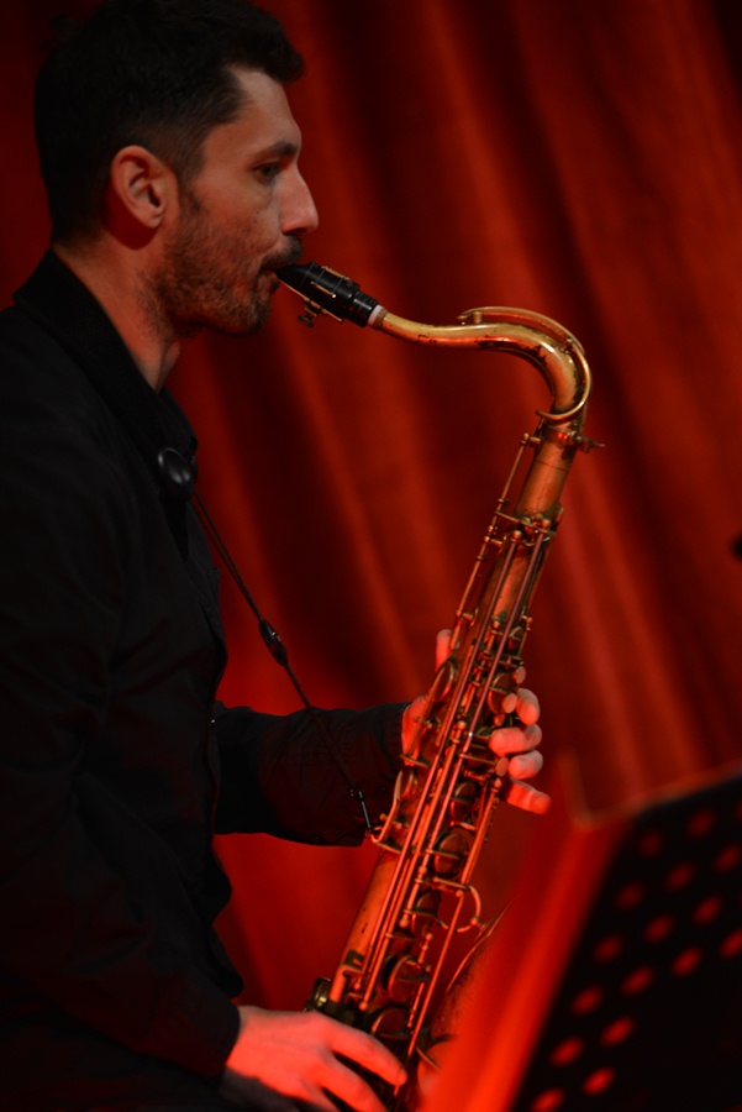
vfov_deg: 13.2
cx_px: 371
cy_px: 556
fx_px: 4786
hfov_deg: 8.9
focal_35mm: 155
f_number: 3.2
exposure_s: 1/80
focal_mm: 155
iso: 640
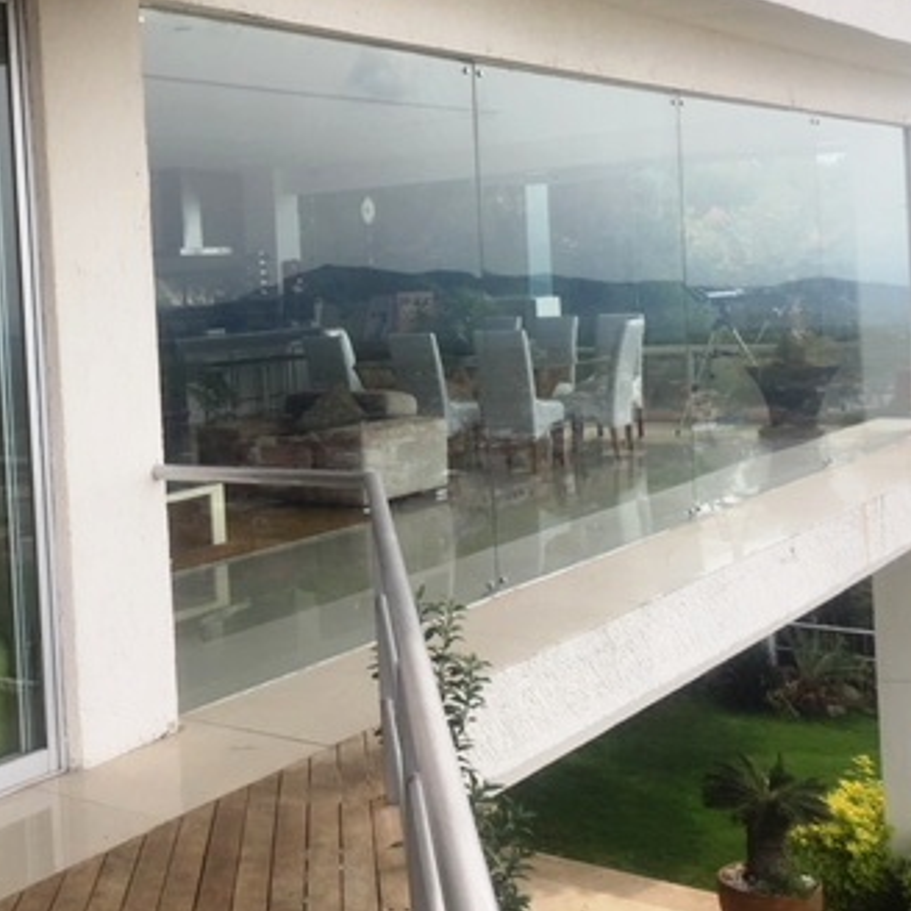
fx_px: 1489
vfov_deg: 33.8
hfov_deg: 32.9
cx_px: 158
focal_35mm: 50
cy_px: 322
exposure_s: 1/845
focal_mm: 4.15
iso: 25
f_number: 2.2
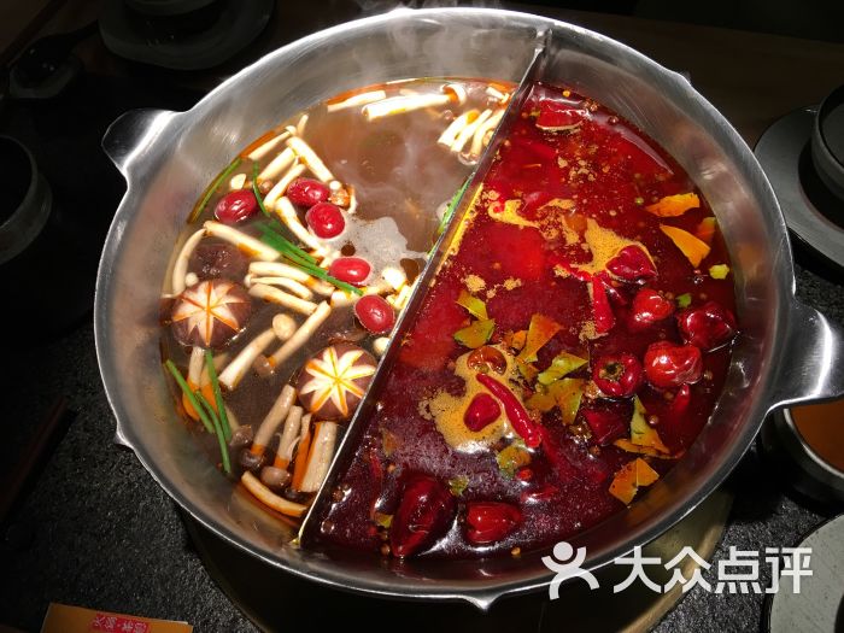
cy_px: 316
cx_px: 422
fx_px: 707
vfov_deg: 48.2
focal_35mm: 29
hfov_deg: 61.7
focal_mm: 4.15
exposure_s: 1/33
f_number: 2.2
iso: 50
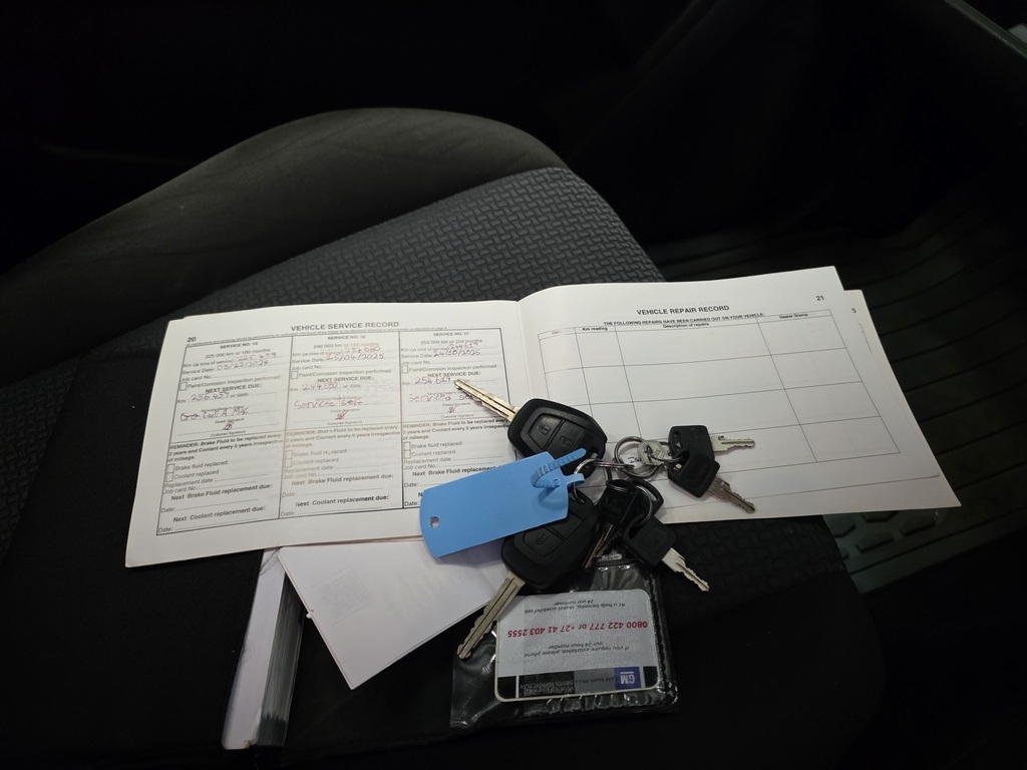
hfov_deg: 73.9
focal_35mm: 23
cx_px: 514
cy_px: 385
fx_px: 682
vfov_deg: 58.9
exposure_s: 1/100
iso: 1000
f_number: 1.7
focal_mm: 6.25
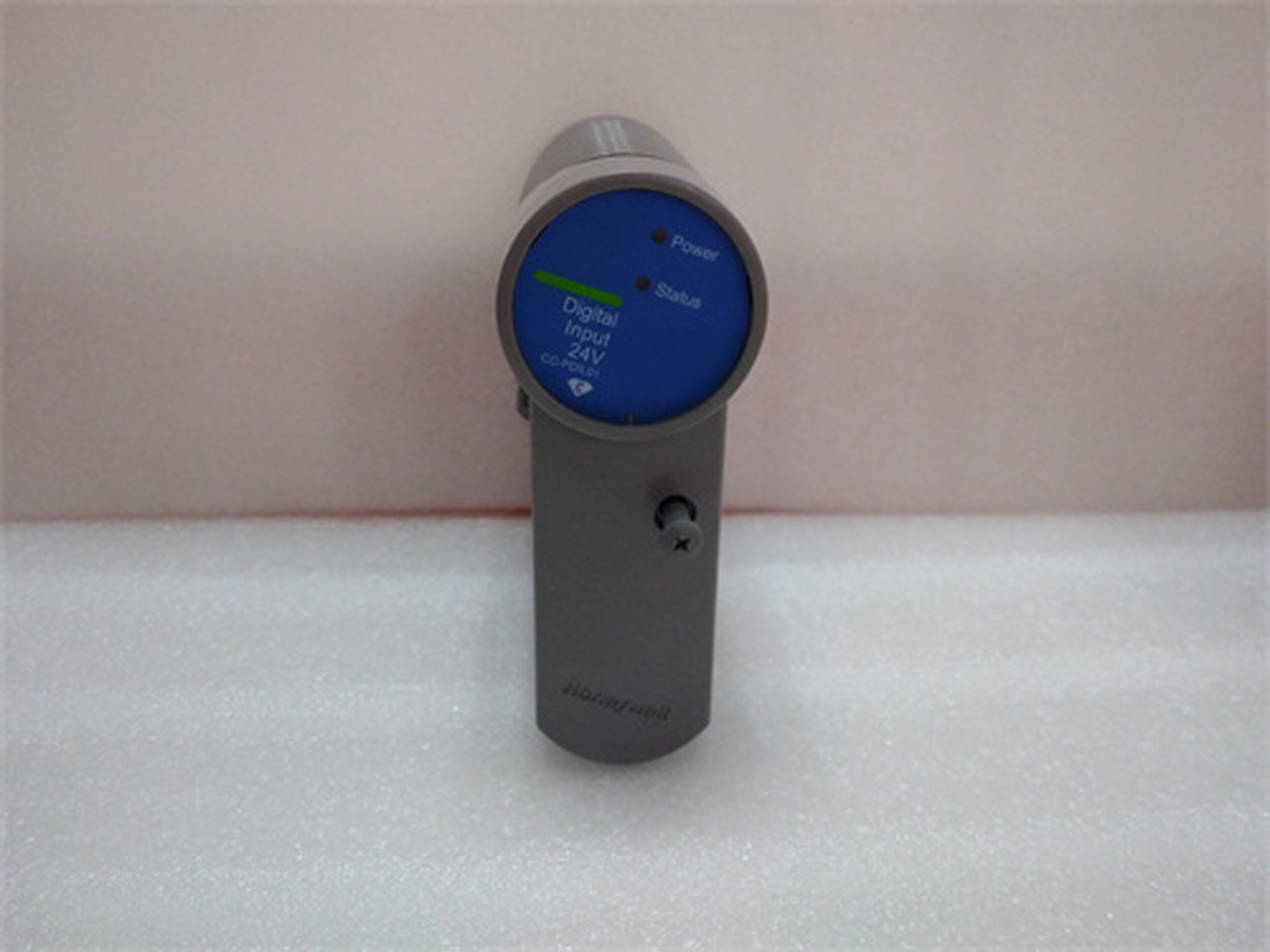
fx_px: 991
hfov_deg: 65.3
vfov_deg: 51.4
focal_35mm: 27
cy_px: 476
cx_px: 635
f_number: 2
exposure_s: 1/33
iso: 695
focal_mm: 3.79
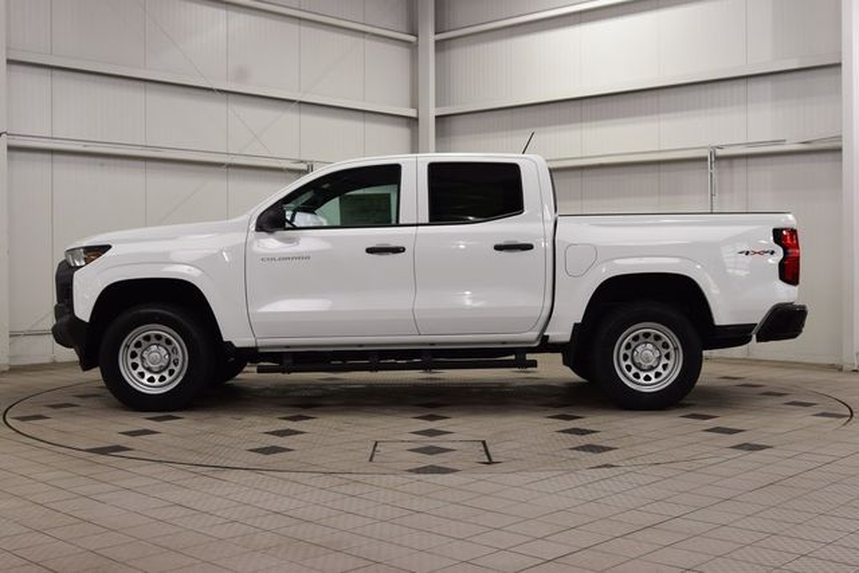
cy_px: 286
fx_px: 1074
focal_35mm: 45
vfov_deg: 29.9
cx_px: 430
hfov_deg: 43.6
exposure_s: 1/30
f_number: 7.1
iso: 400
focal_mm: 30
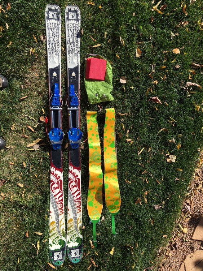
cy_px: 136
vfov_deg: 61.6
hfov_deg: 48.3
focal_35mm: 29
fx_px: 227
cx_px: 102
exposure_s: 1/1672
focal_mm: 4.15
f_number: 2.2
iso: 25
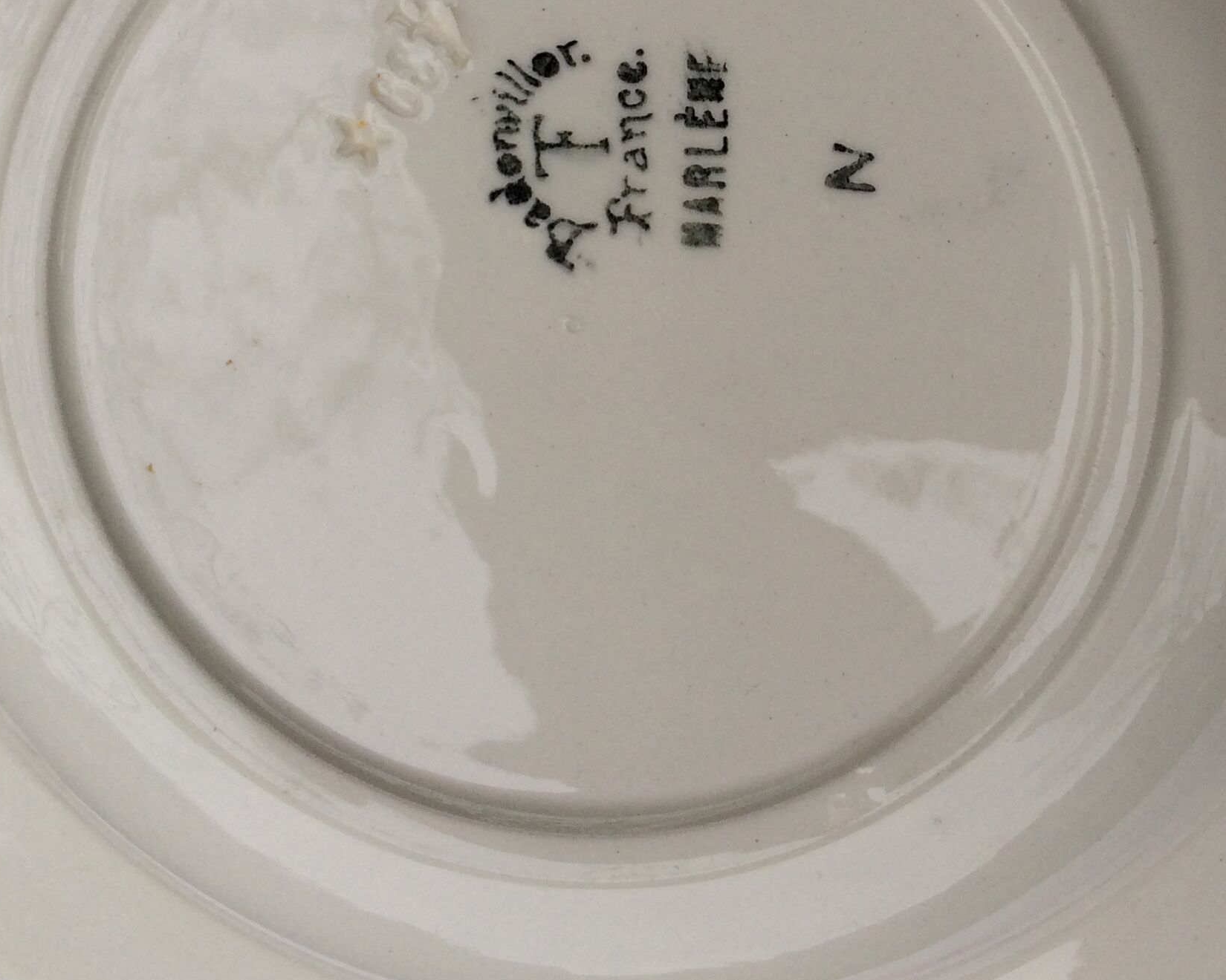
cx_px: 804
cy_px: 166
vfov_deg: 26.5
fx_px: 2032
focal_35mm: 56
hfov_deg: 33.3
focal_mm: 4.15
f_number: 2.2
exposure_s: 1/100
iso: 40
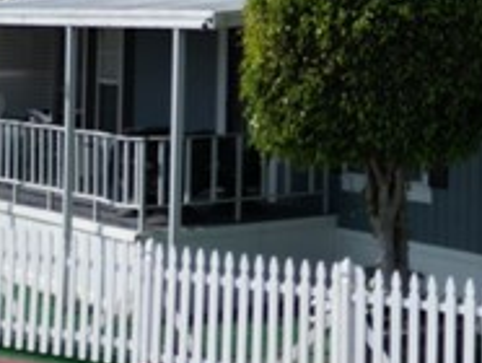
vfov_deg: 11.0
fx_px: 1840
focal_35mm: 132
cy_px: -101
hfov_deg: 14.0
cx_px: 718
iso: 130
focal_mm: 6.72
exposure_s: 1/5000
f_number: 1.7
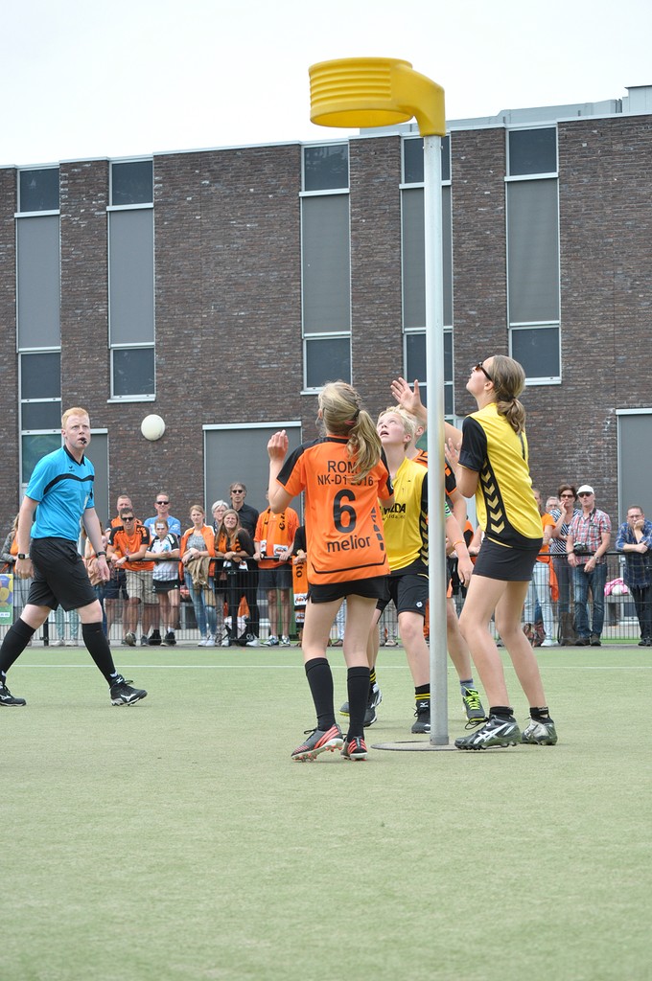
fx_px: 2533
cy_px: 490
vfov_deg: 21.9
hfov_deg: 14.7
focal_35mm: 93
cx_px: 326
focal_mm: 62
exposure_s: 1/800
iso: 400
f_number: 7.1
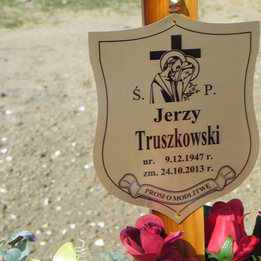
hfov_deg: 9.1
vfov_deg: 9.1
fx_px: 1646
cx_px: 185
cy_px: 128
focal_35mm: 193
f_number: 5
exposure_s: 1/320
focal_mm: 27.2
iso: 64
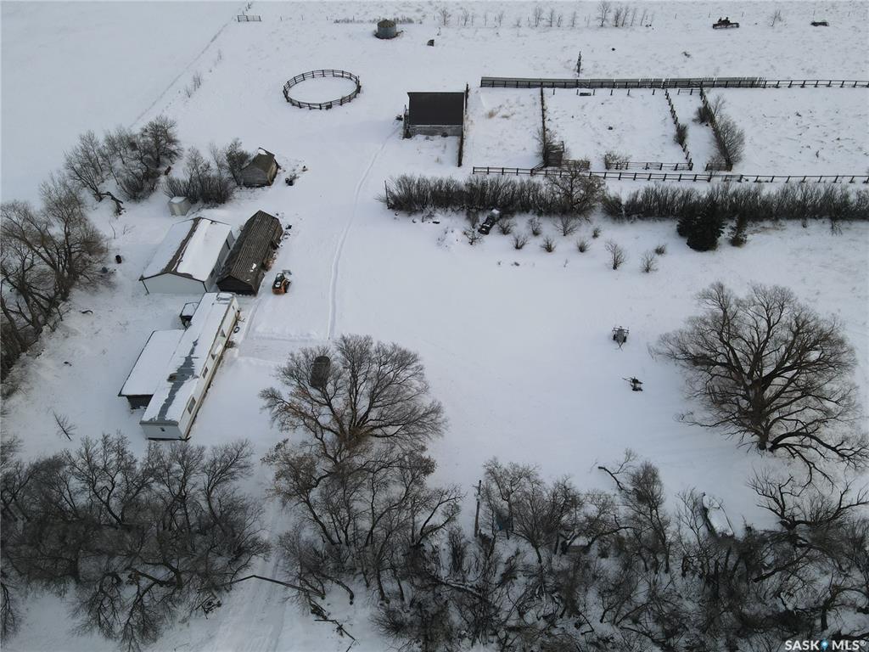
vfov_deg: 56.8
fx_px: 602
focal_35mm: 24
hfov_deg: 71.6
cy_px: 326
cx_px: 434
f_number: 2.8
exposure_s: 1/725
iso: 100
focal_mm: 4.5
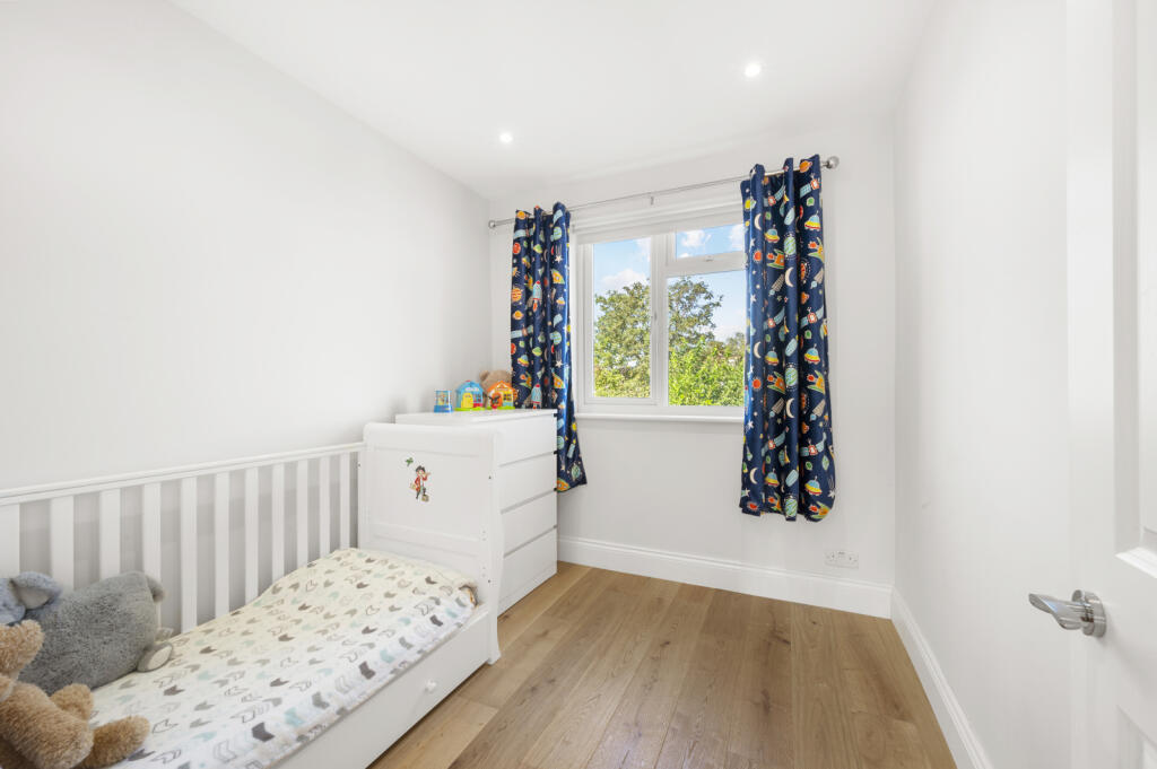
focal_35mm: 14
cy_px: 384
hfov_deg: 104.3
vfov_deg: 81.1
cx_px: 578
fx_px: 450
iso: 200
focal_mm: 14
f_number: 16
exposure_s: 1
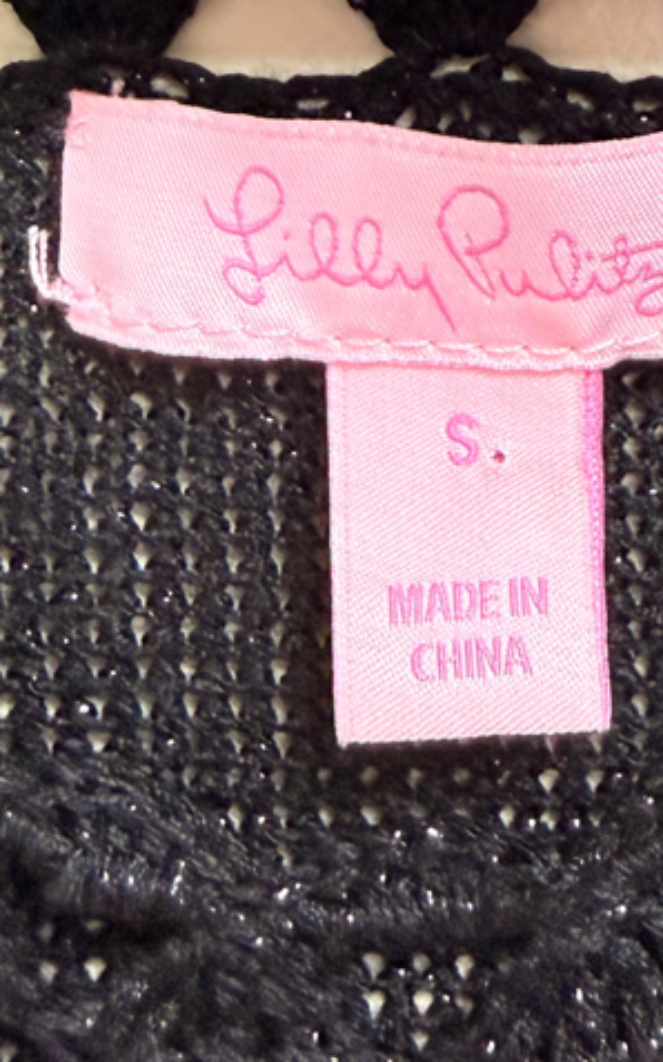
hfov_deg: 20.1
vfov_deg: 29.7
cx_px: 509
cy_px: -11
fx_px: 1851
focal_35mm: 64
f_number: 2.2
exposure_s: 1/60
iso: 320
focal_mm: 2.22
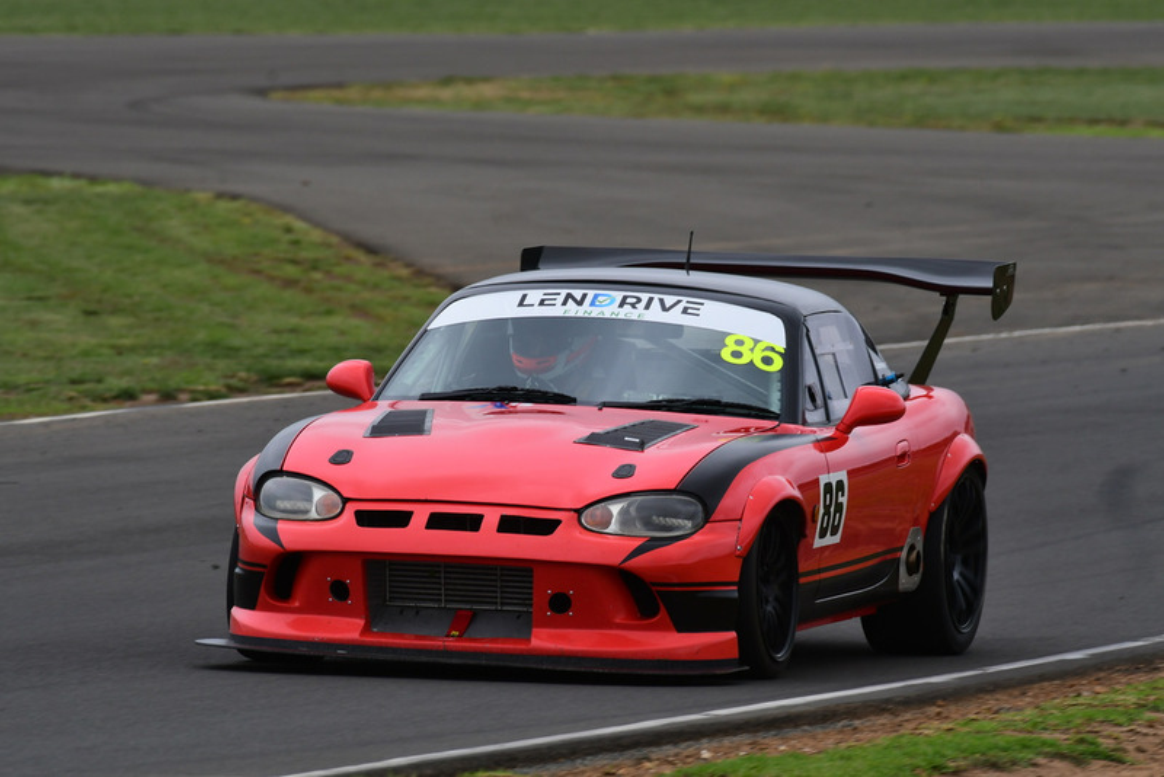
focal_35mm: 720
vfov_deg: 1.9
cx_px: 582
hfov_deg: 2.9
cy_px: 388
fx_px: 23287
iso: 400
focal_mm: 480
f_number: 10
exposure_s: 1/640
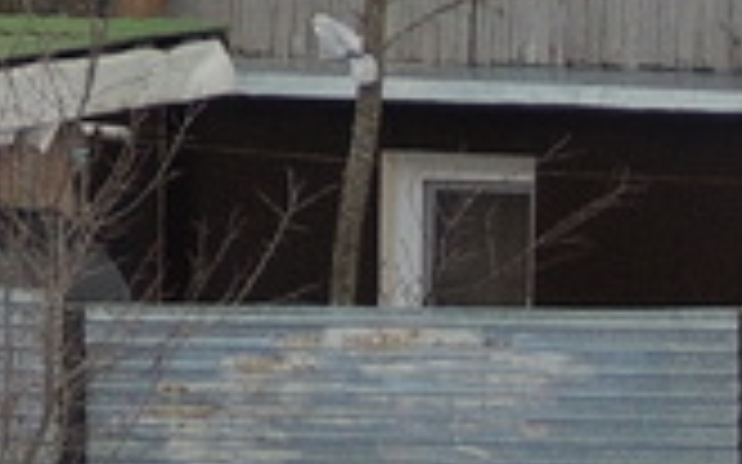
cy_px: -795
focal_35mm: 656
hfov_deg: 3.2
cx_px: -859
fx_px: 13261
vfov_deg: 2.0
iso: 220
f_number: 4.2
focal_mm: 21.4
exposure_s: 1/100
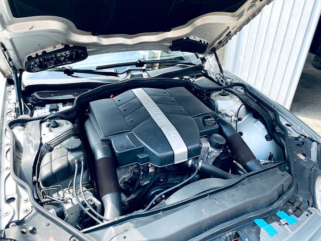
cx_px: 160
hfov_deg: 67.3
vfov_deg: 53.1
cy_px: 120
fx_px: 241
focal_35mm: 26
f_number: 1.8
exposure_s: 1/237
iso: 32
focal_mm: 4.25
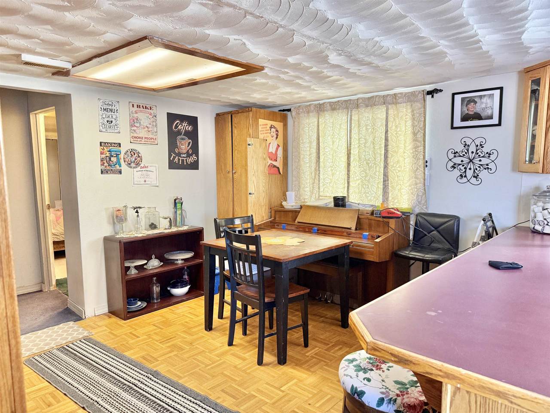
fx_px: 381
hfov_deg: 71.6
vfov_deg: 56.8
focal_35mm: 24
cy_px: 206
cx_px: 275
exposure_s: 1/60
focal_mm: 6.76
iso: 250
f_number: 1.78
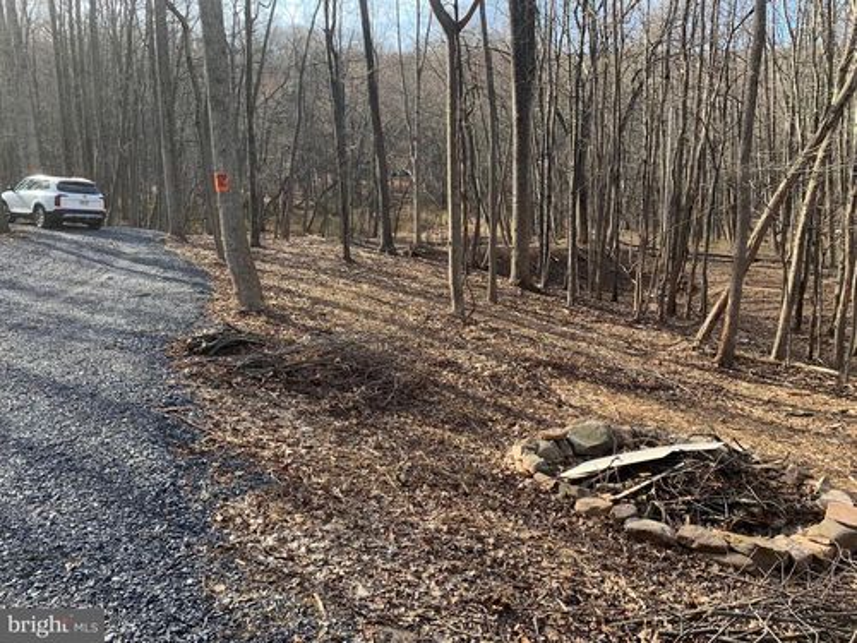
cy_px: 322
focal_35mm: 26
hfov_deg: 67.3
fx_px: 644
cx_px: 428
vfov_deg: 53.1
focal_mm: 4.25
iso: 25
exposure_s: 1/231
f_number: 1.8
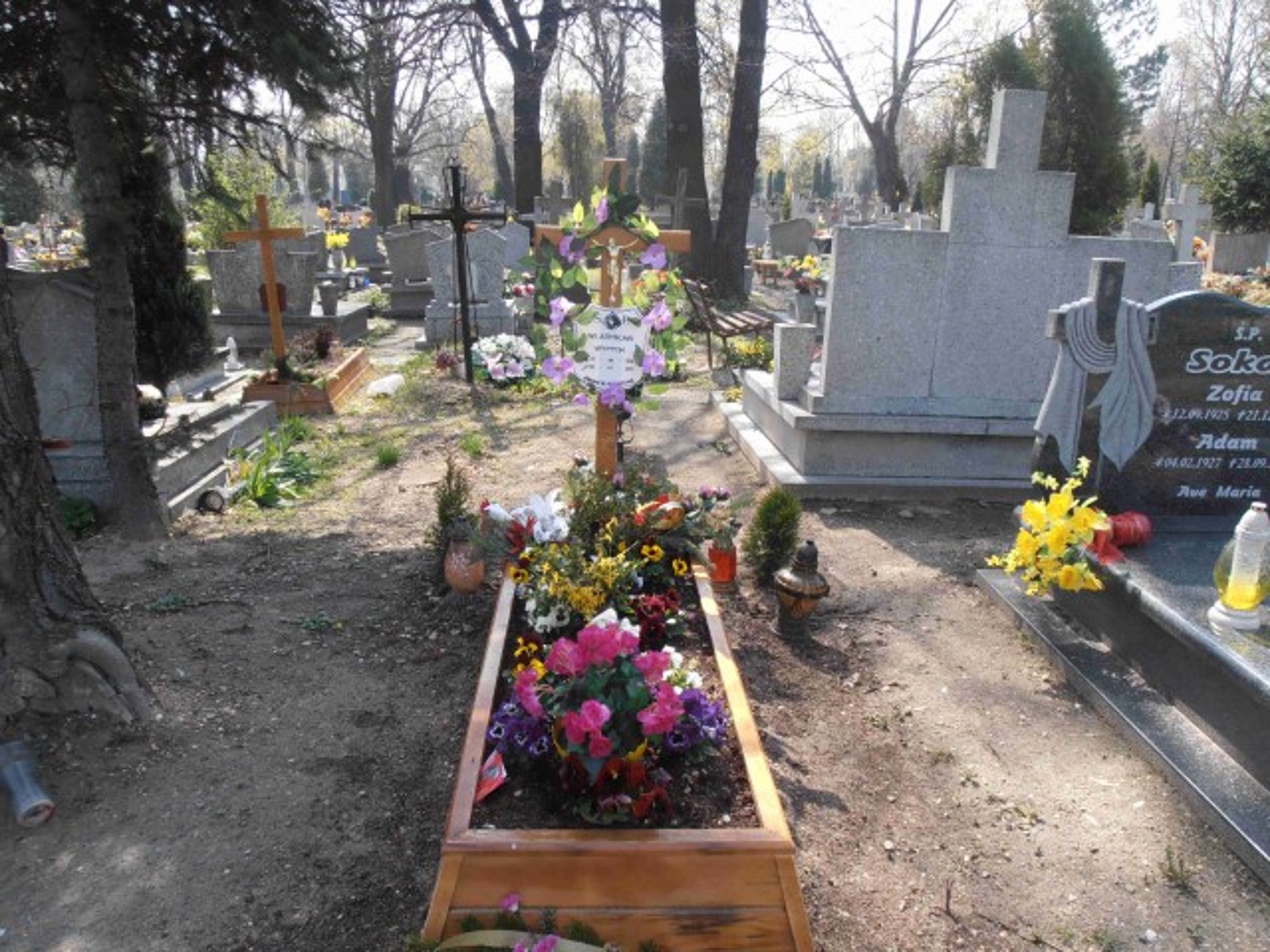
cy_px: 476
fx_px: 1101
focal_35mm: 30
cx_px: 635
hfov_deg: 60.0
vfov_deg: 46.8
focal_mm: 5.25
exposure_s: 1/320
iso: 80
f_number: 3.5
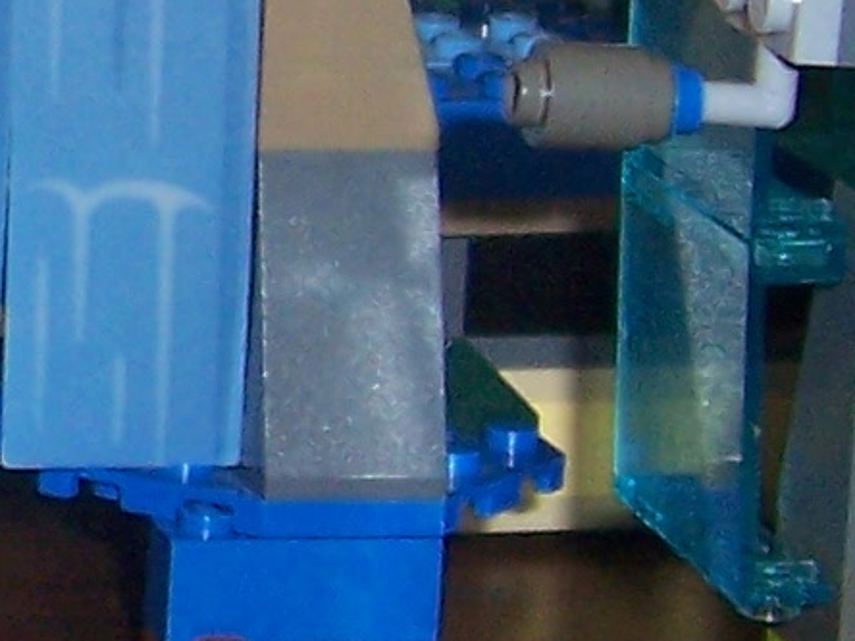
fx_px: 4841
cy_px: -17
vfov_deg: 7.5
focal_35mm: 196
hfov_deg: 9.6
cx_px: -718
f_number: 2.7
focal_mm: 5.6
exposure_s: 1/60
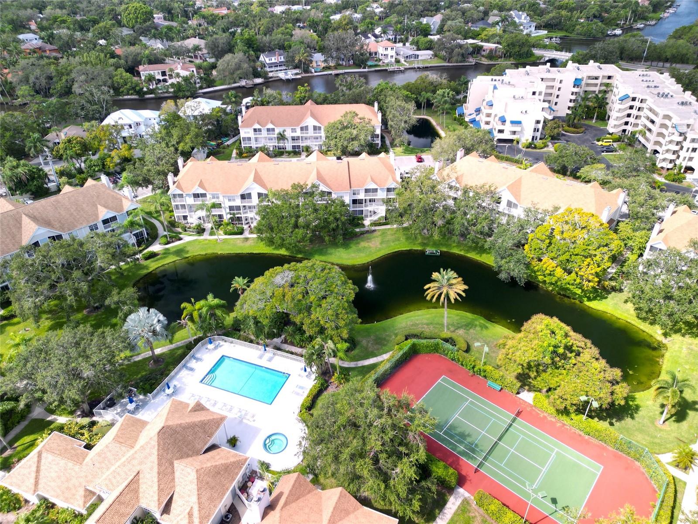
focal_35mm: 24
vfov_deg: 56.8
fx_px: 484
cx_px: 349
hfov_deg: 71.6
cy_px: 262
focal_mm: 6.72
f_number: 1.7
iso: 120
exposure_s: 1/200
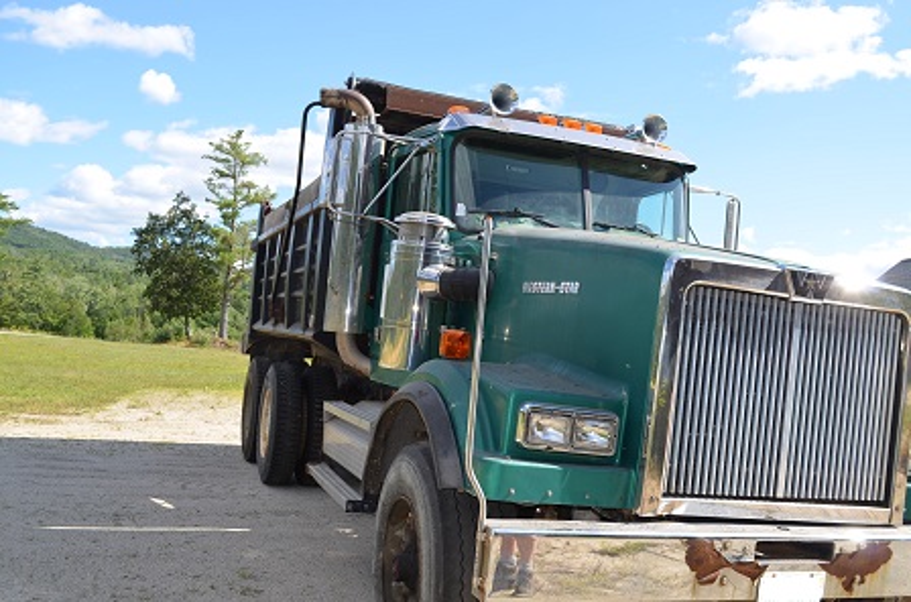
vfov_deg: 36.7
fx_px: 908
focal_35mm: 36
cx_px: 456
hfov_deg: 53.3
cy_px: 301
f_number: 7.1
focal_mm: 24
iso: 100
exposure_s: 1/200
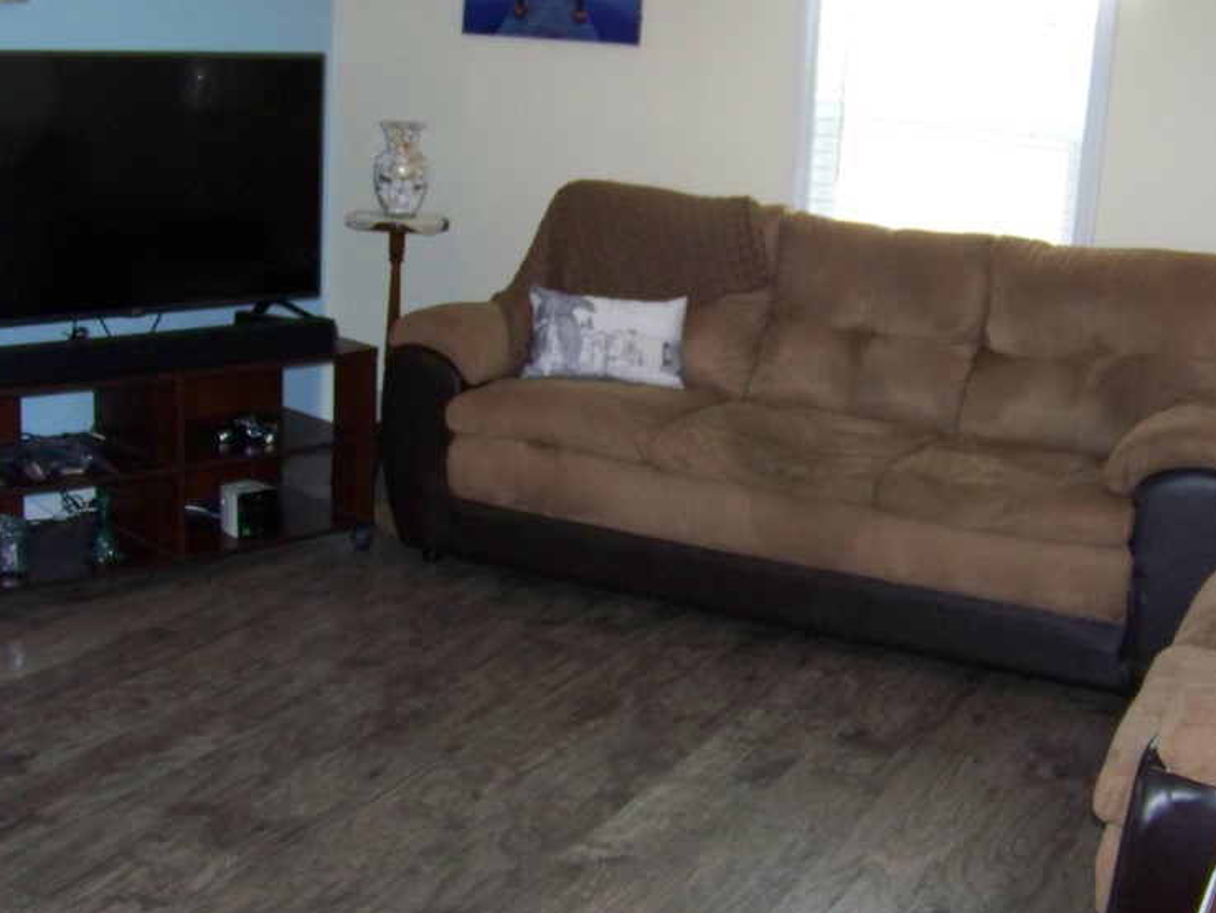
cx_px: 568
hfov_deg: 38.2
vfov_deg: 29.1
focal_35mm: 50
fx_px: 1757
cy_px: 485
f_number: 2.8
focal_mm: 5.85
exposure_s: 1/30
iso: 200
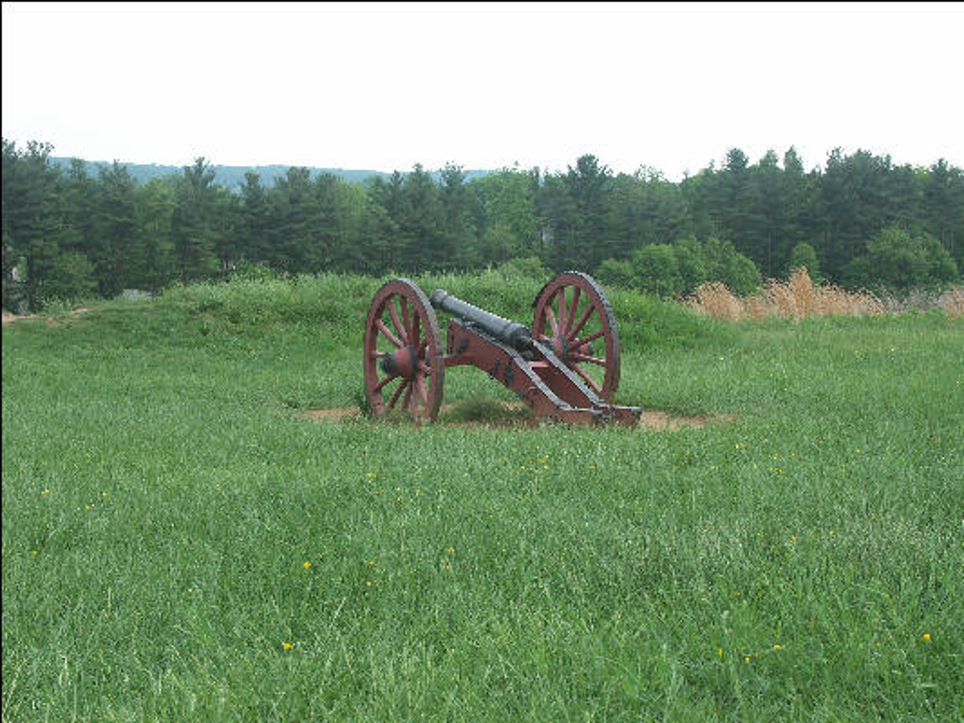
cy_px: 362
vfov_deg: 23.3
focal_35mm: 63
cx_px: 482
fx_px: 1755
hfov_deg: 30.7
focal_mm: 15.59
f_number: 4.5
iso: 100
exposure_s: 1/160
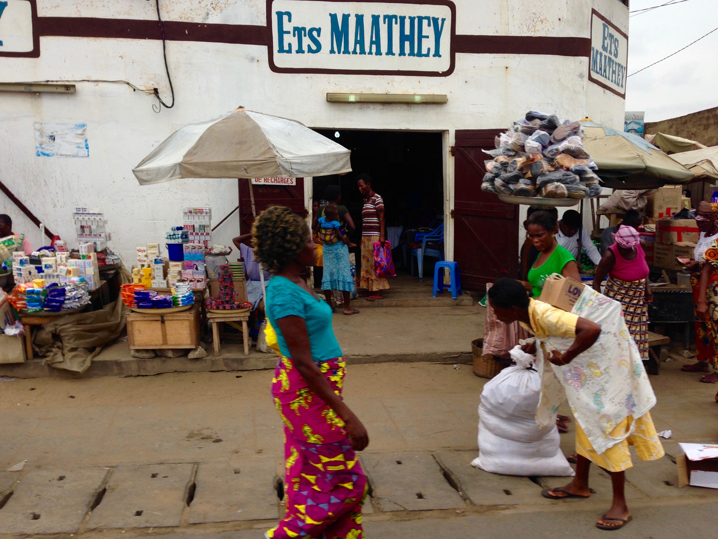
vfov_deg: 41.8
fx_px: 705
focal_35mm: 34
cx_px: 361
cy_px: 269
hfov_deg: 54.0
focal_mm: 4.12
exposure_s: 1/775
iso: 50
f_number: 2.4
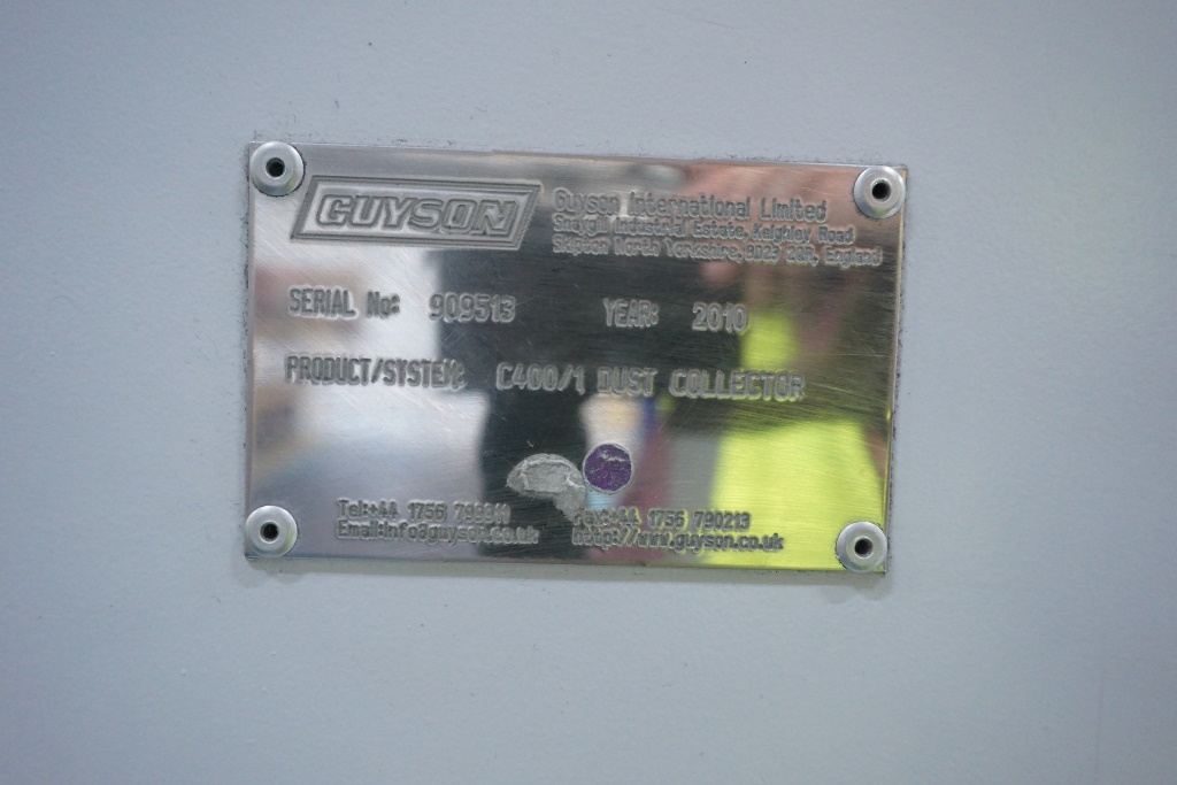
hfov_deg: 55.1
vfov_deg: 38.4
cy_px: 392
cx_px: 588
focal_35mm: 34
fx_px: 1128
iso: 1600
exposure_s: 1/160
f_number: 4
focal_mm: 23
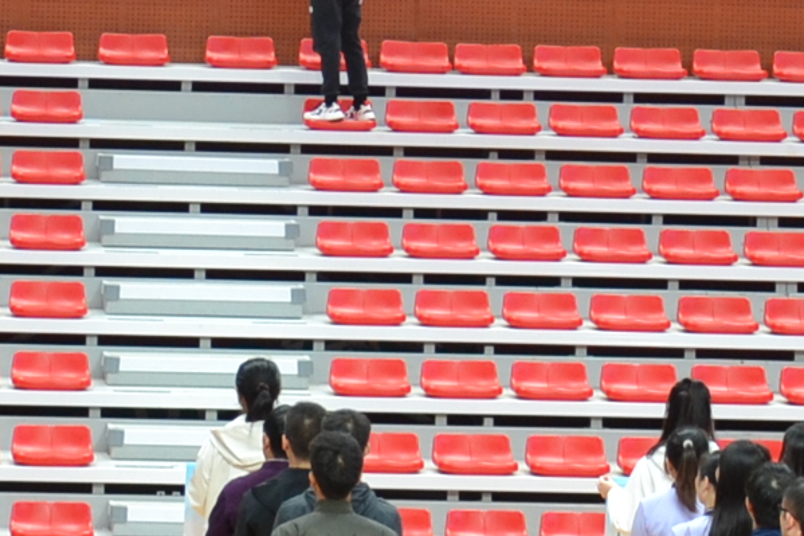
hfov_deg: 9.1
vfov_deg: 6.1
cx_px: 250
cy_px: -141
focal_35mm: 225
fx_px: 5023
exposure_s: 1/50
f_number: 4
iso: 400
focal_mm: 26
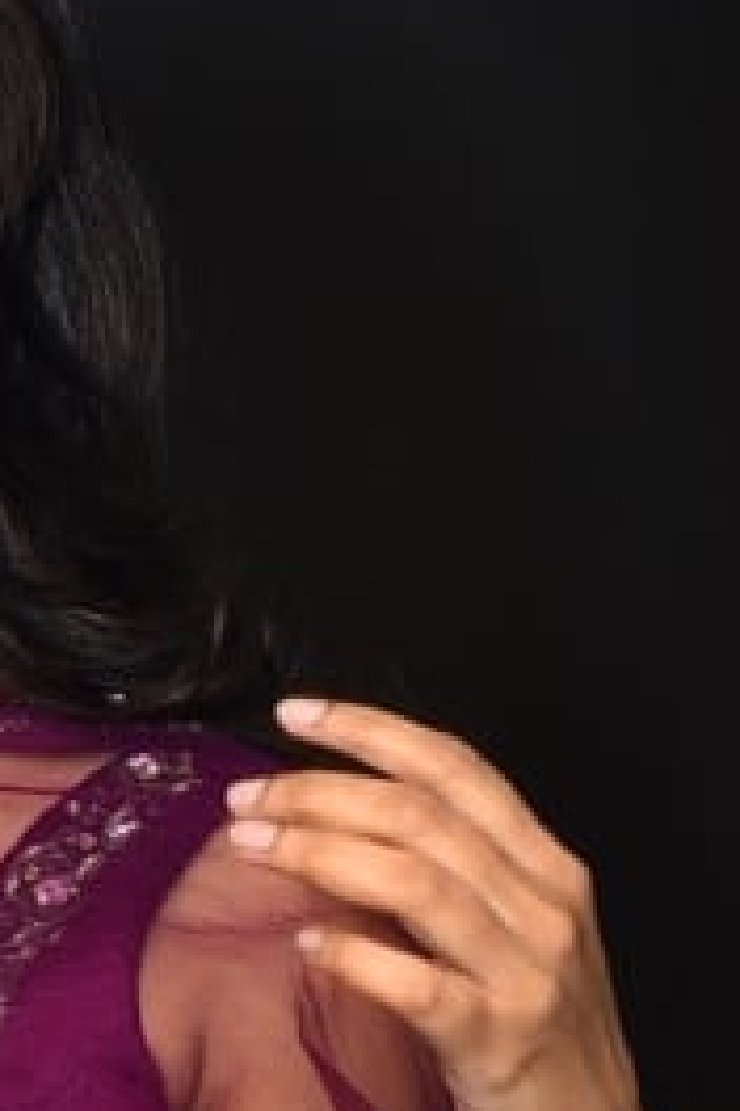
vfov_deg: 7.2
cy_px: 1035
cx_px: -168
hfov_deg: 4.8
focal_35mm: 284
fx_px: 8756
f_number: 5.6
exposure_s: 1/125
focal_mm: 78
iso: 1600
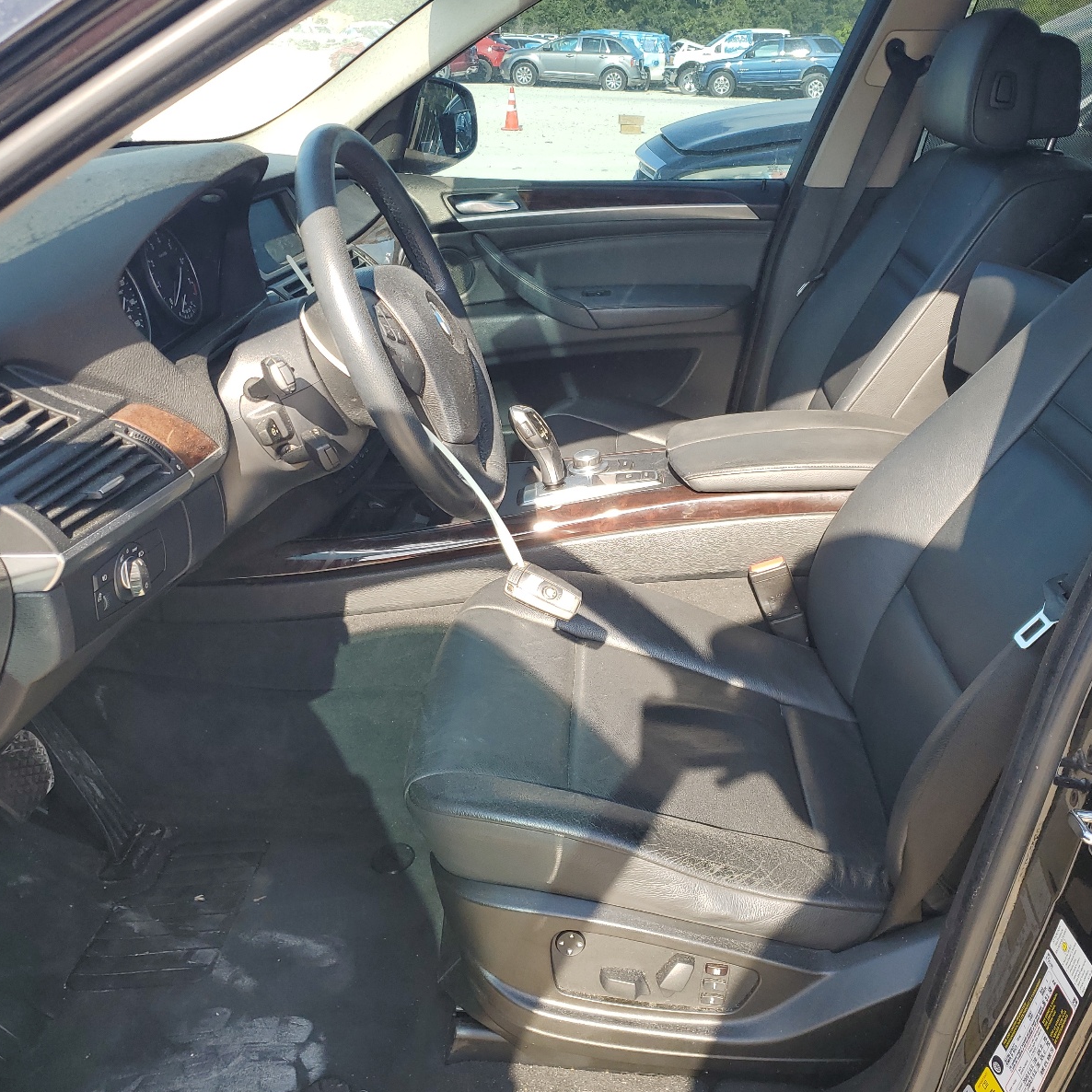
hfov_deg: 52.3
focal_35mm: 31
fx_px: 1106
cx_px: 636
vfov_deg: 52.5
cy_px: 551
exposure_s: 1/500
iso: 50
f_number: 1.5
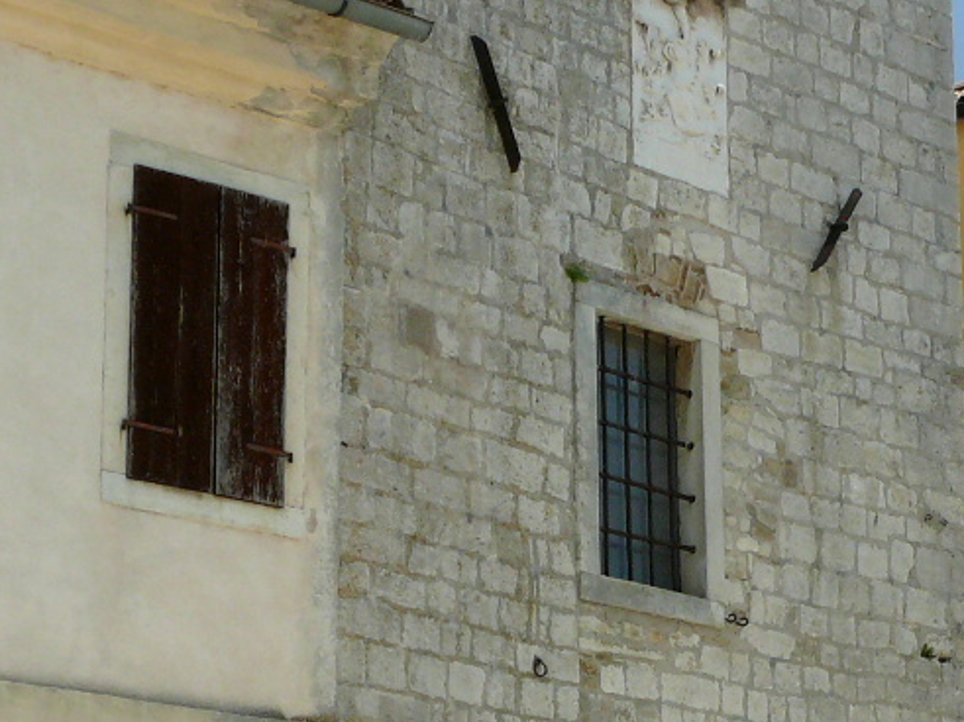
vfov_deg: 12.7
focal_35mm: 114
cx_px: 797
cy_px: 851
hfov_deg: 17.1
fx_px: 3174
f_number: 5.6
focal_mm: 7.4
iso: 100
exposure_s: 1/250
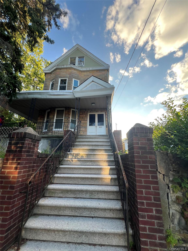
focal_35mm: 13
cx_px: 94
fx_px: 94
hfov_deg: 89.9
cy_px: 126
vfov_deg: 106.2
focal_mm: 1.57
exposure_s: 1/172
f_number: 1.8
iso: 32
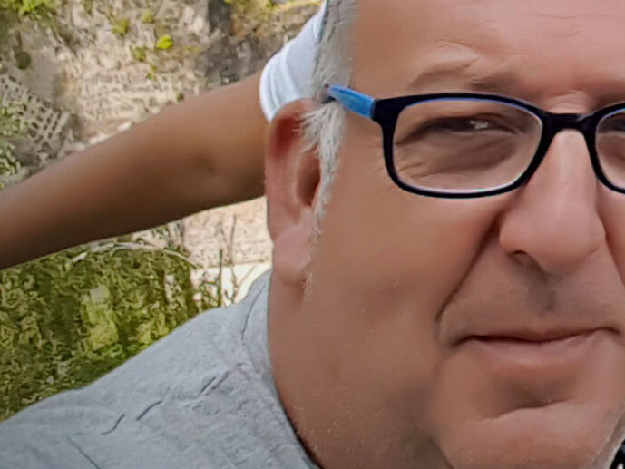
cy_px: -327
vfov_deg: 16.4
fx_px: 1409
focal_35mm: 78
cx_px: 965
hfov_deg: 20.8
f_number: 1.7
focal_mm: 2.1
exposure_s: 1/1352
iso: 50
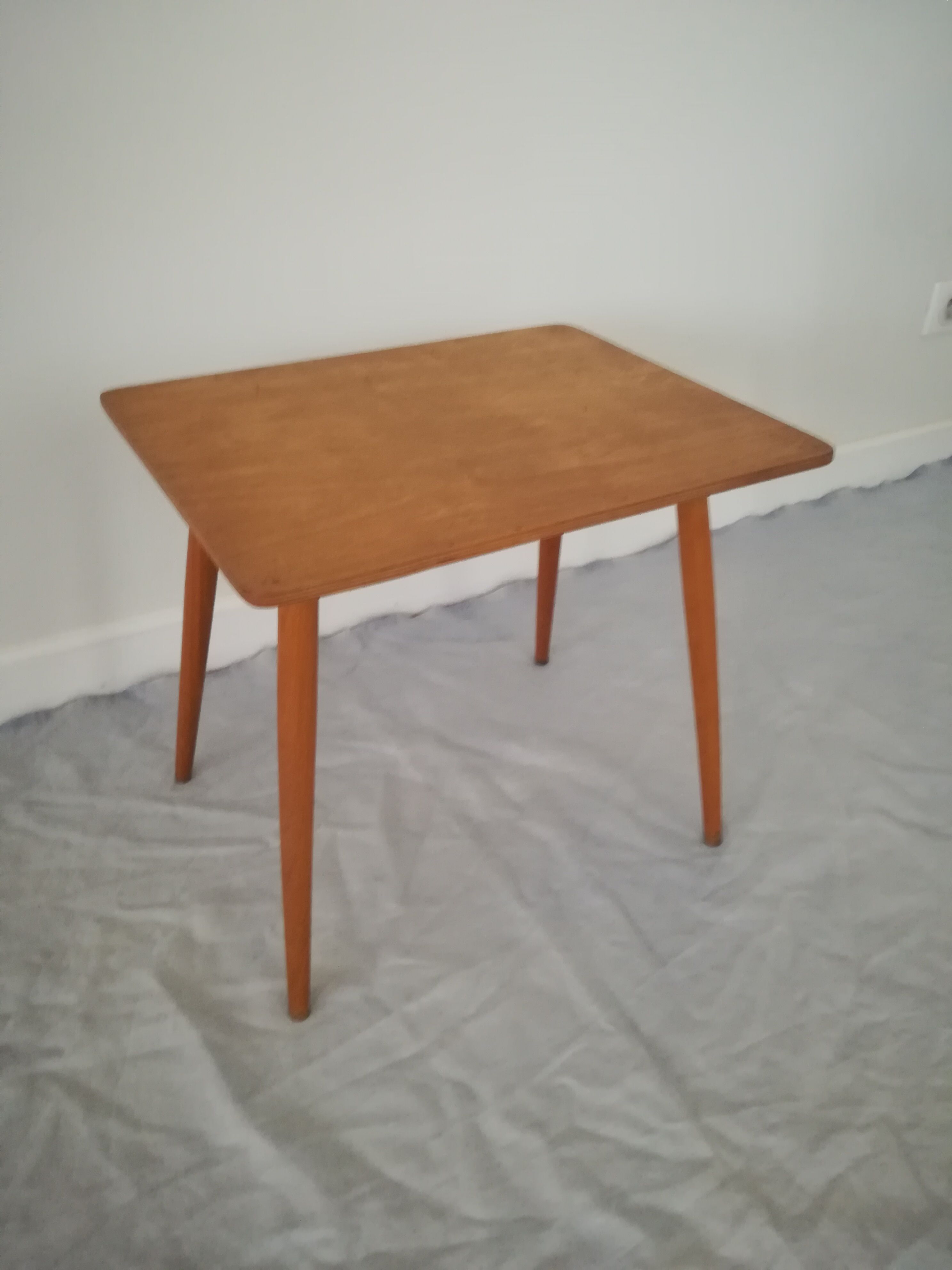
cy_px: 635
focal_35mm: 26
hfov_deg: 53.1
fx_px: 953
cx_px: 476
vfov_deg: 67.3
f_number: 2.2
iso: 500
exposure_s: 1/14.3
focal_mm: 3.83
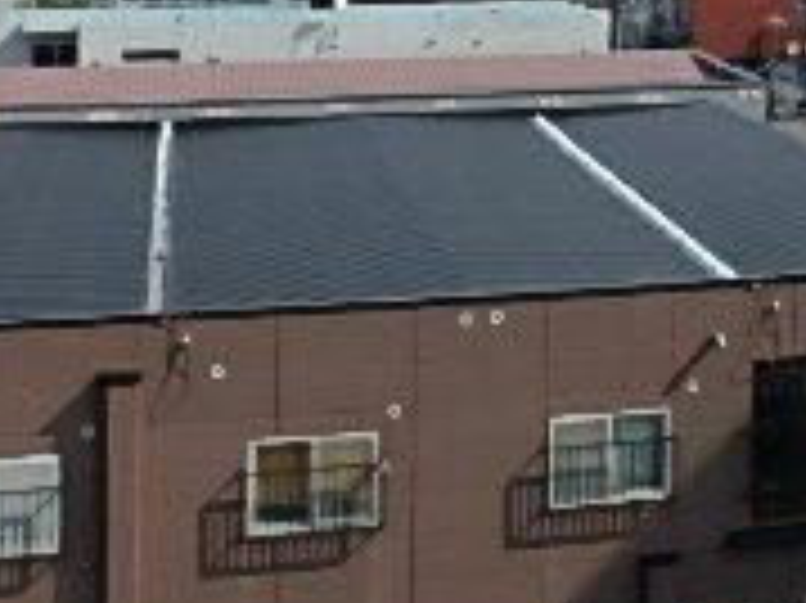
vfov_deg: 18.6
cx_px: 671
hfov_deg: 25.5
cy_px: -122
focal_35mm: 75
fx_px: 1745
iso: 125
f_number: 6
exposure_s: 1/500
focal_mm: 3.7
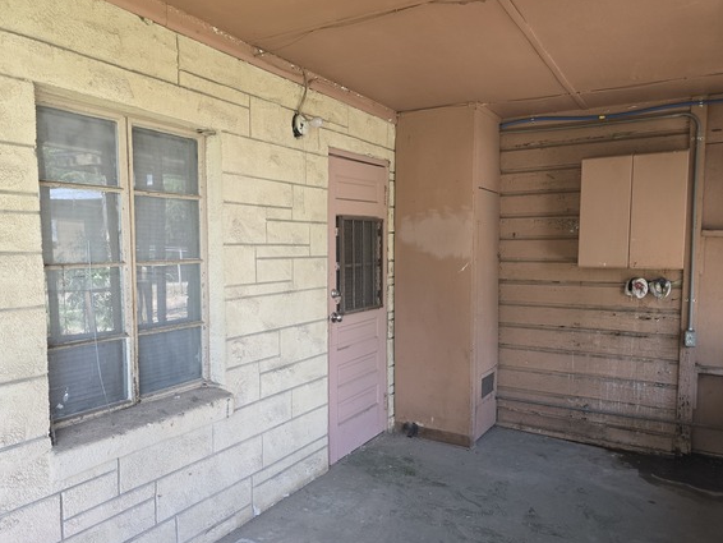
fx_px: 543
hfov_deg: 67.1
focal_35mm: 26
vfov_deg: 53.0
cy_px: 291
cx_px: 323
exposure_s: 1/120
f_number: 1.7
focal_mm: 6.3
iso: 160
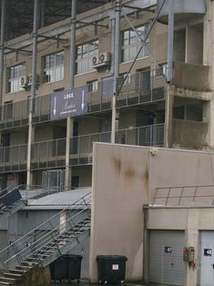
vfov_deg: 18.0
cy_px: 135
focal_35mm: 109
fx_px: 901
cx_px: 56
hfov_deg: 13.5
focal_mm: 33
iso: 200
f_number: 5.6
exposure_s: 1/125
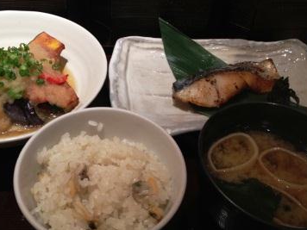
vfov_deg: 32.7
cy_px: 88
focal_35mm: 44
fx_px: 390
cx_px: 140
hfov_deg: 42.9
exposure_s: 1/20
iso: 160
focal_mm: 4.28
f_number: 2.4
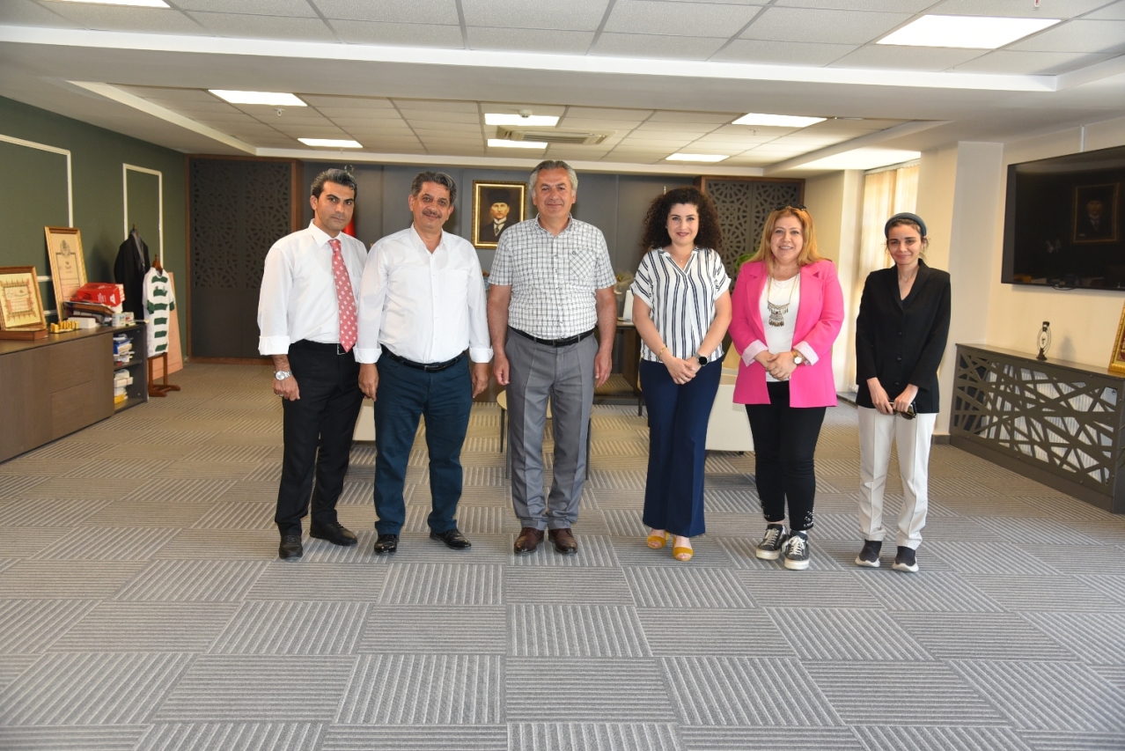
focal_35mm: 32
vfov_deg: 41.1
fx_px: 1000
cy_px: 376
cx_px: 562
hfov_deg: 58.7
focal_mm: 32
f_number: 4.5
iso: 800
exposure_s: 1/80
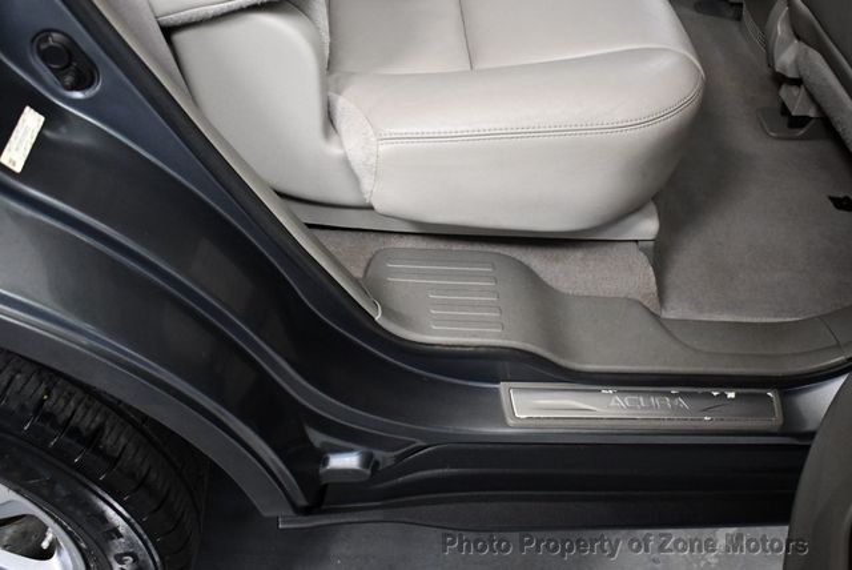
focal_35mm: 36
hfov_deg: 53.1
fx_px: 853
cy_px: 285
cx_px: 426
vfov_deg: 36.9
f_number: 3.5
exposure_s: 1/125
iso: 2800
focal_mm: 18
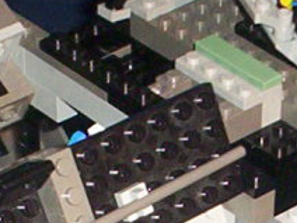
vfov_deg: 6.8
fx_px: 1819
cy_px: 426
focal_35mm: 212
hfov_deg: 9.3
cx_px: 132
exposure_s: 1/60
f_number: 4.5
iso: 140
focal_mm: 4.99
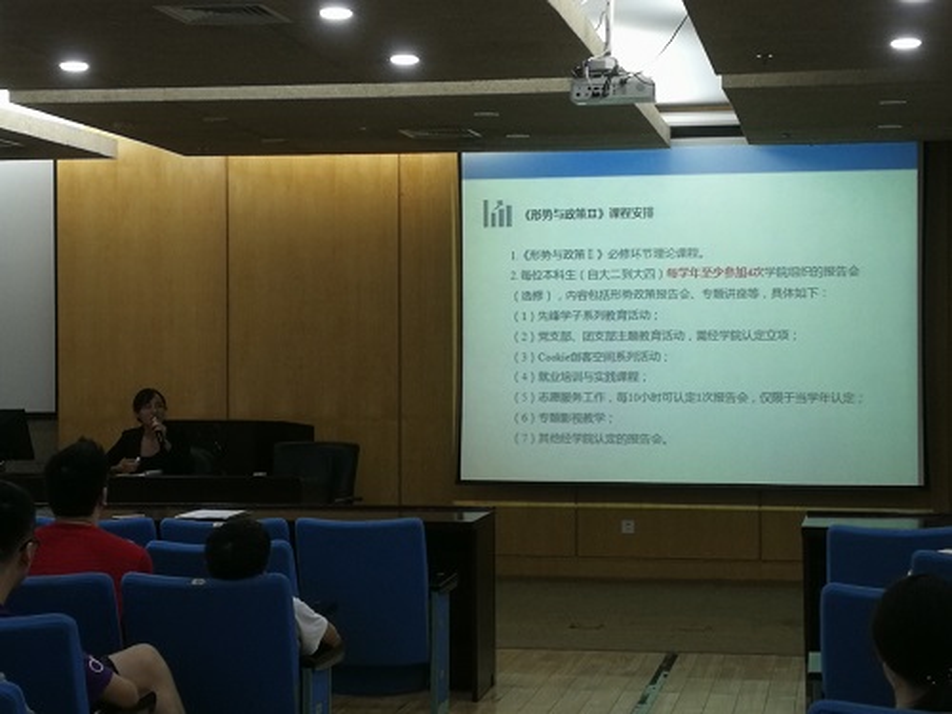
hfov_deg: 27.4
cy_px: 357
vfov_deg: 20.7
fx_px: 1953
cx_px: 476
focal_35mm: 71
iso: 160
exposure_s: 1/40
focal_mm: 3.95
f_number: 2.2
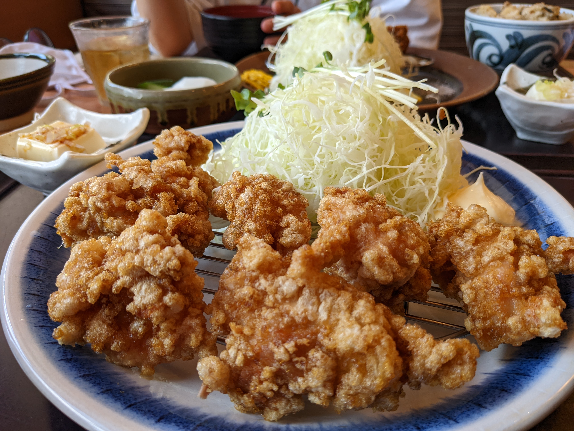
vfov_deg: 51.4
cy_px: 216
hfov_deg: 65.3
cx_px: 287
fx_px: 448
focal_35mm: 27
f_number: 1.73
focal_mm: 4.38
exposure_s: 1/155
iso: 56
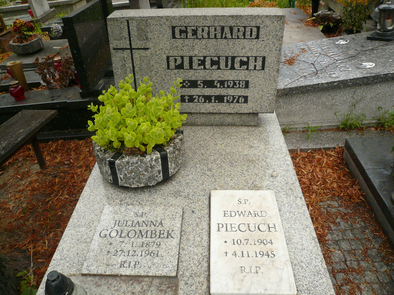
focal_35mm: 28
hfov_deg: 63.4
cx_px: 197
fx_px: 319
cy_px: 148
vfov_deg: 49.7
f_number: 2.8
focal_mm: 4.6
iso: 100
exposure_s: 1/125
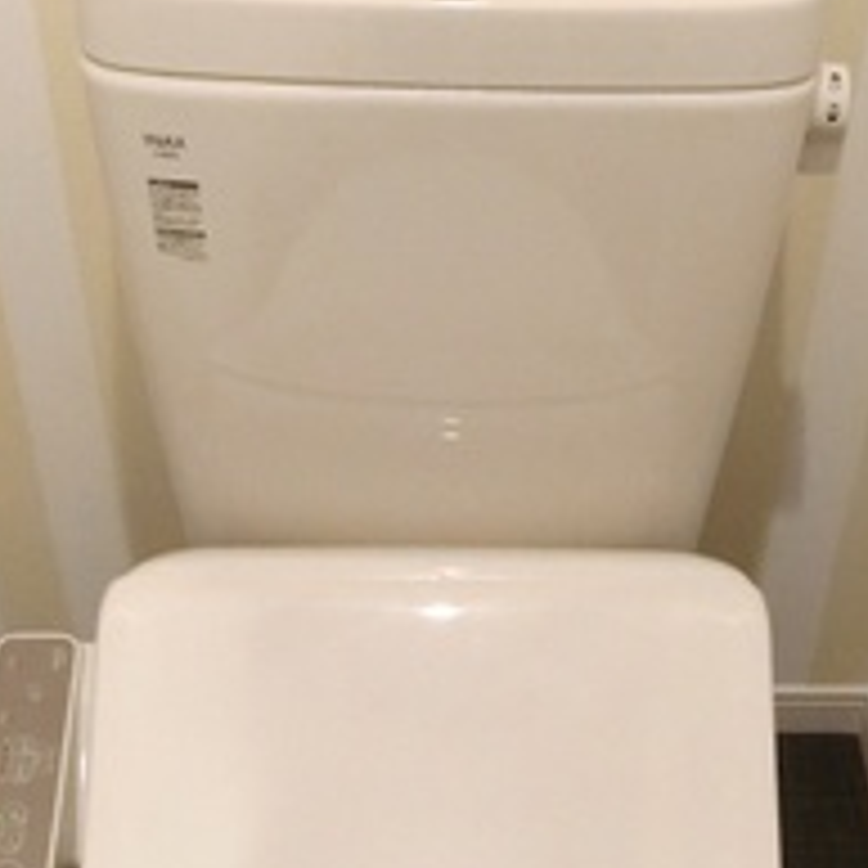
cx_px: 438
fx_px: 1731
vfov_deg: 28.2
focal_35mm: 61
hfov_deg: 28.2
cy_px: 459
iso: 400
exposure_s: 1/80
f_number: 2.7
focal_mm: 4.06
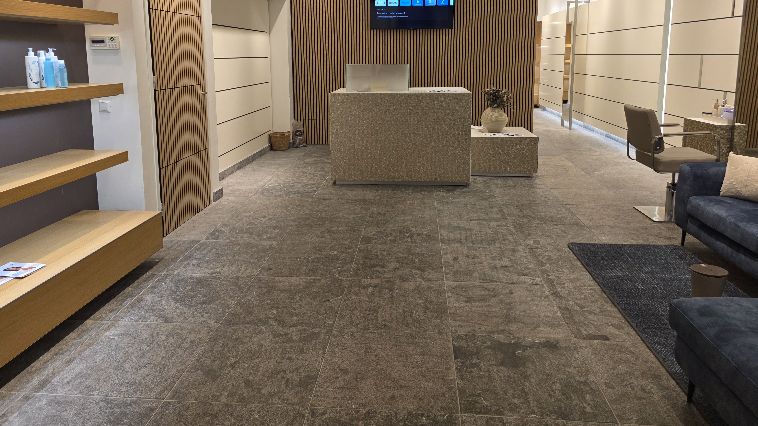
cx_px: 371
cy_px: 136
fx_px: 523
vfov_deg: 43.6
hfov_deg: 71.9
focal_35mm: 26
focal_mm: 6.3
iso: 64
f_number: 1.7
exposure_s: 1/100
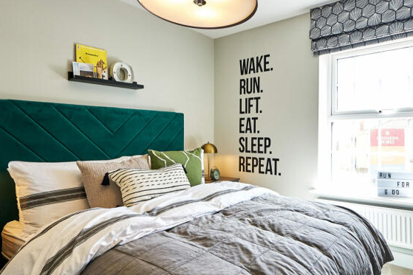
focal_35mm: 22
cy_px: 138
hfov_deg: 76.9
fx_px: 252
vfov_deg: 57.3
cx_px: 263
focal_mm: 8
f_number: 8
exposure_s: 1/20
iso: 320
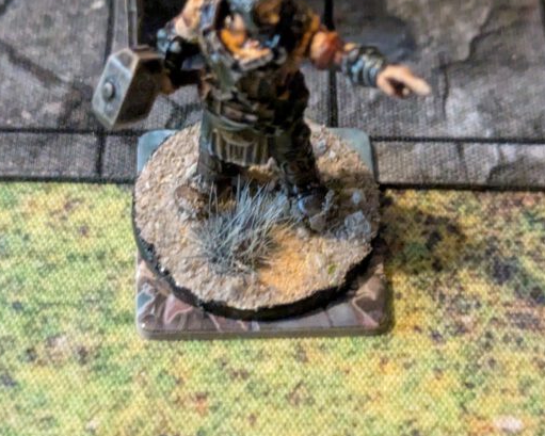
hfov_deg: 20.4
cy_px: 121
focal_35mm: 94
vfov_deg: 16.3
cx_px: 277
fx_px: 1516
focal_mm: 6.81
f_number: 1.85
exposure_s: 1/33.3
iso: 2115
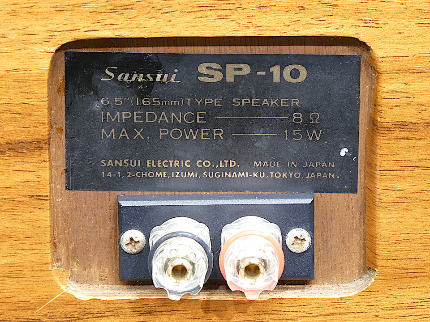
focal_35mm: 265
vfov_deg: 5.6
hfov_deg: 7.5
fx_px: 3292
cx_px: 215
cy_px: 161
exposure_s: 1/1.6
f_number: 5.6
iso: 200
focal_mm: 47.5
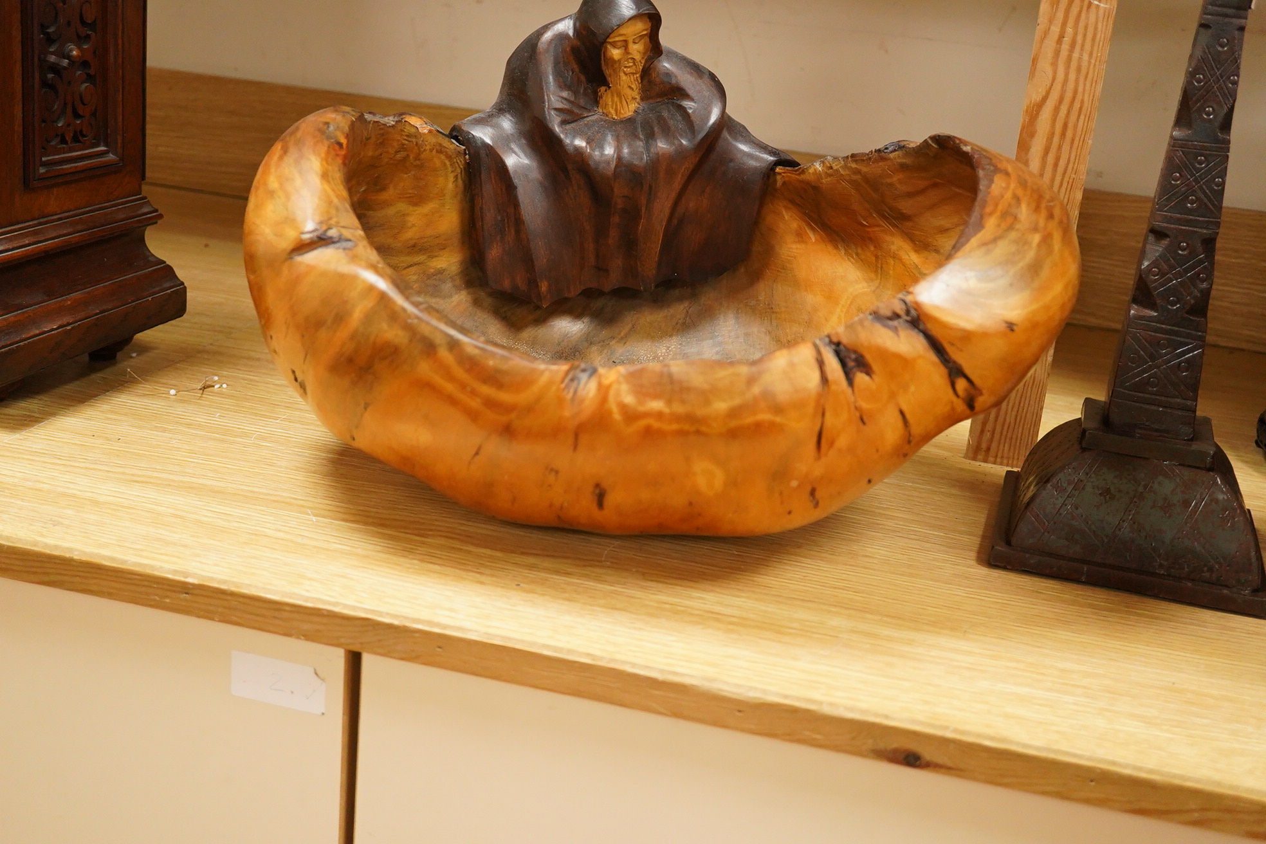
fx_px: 1582
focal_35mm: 45
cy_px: 422
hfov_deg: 43.6
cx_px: 633
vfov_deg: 29.9
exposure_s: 1/200
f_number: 3.5
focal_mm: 30
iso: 2500
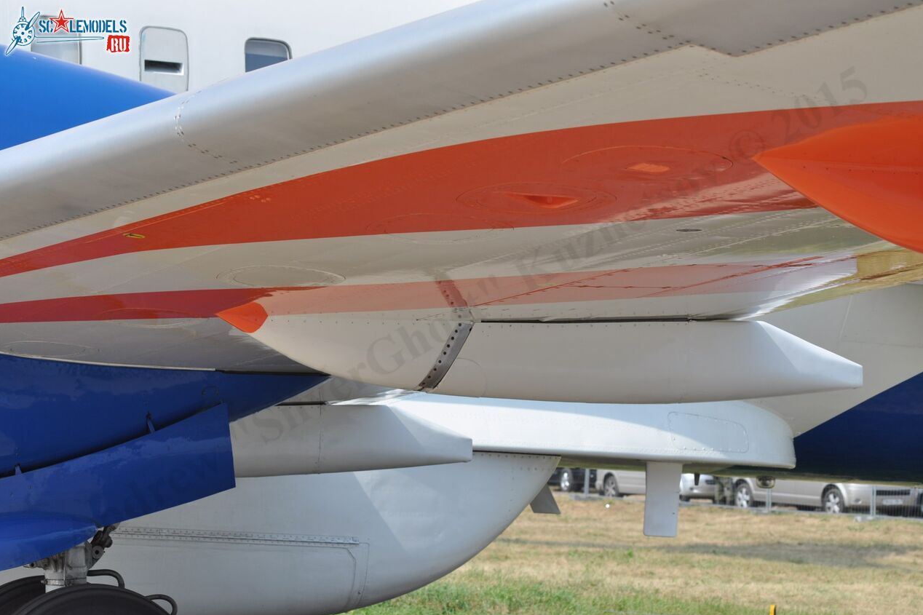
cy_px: 309
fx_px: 3179
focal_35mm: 124
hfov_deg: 16.5
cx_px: 464
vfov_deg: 11.1
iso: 200
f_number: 8
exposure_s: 1/400
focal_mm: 82
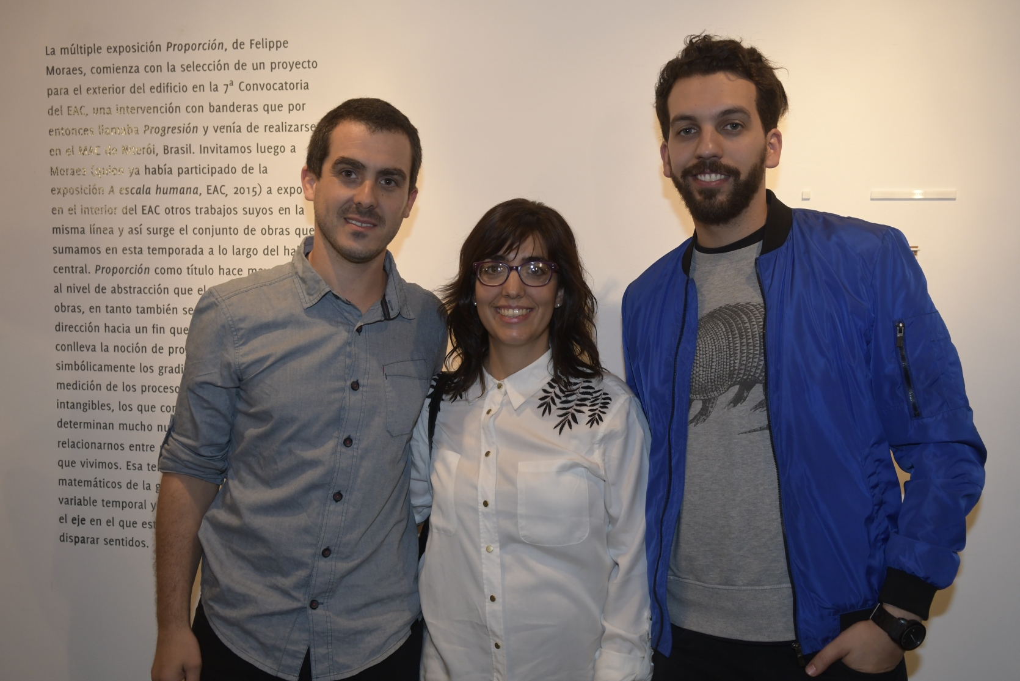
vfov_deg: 38.4
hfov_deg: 55.1
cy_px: 340
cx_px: 510
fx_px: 978
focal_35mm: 34
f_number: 3.5
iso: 800
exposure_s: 1/100
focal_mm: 23
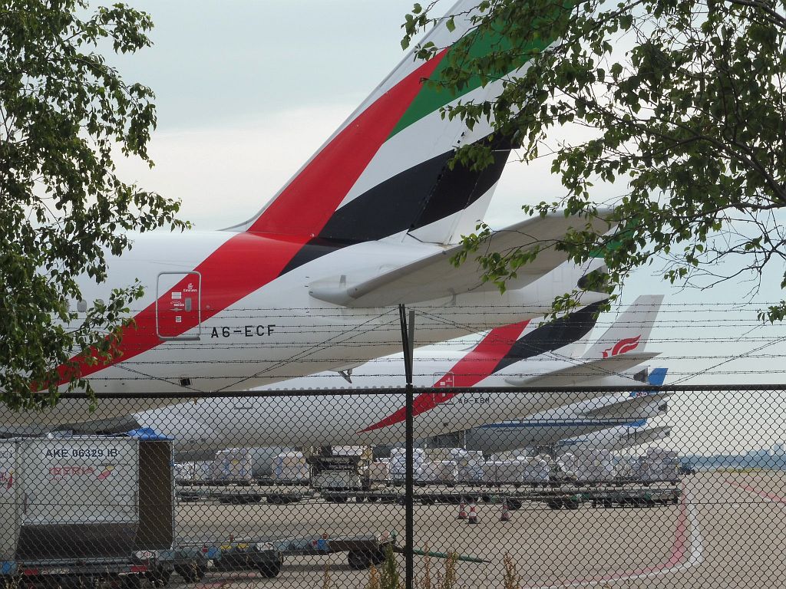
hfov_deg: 17.1
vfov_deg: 12.9
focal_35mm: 115
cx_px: 393
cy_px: 294
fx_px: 2611
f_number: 7.1
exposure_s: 1/200
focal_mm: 20.6
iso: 100
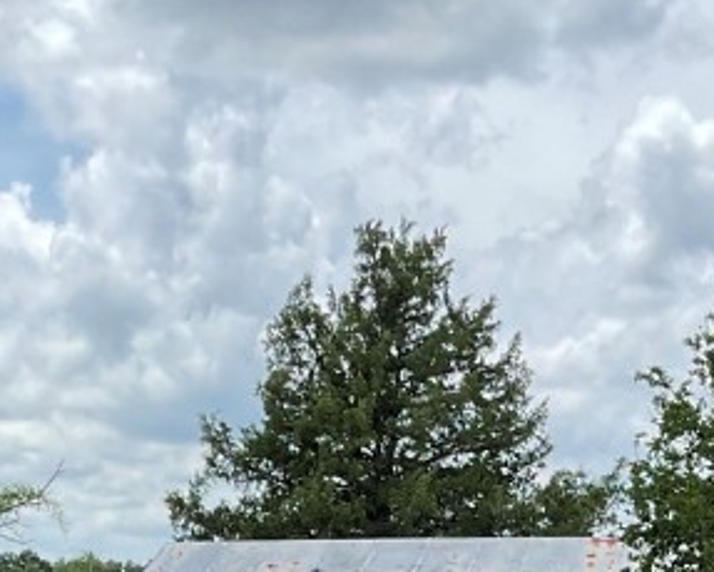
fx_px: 2136
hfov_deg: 18.9
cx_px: 503
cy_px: 938
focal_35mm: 101
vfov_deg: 14.0
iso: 16
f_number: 1.8
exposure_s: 1/709
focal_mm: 3
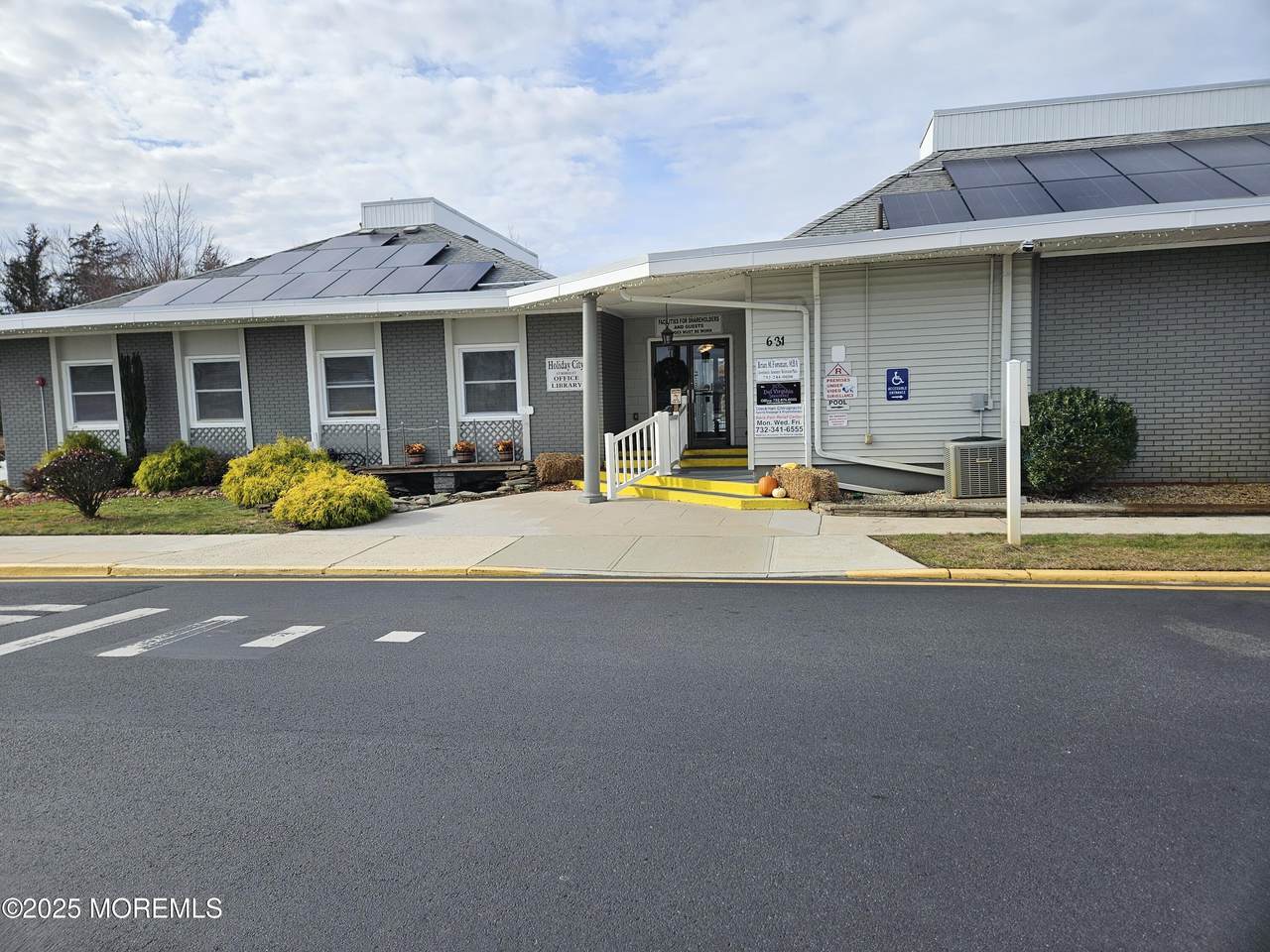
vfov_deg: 58.9
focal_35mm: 23
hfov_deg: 73.9
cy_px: 476
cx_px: 635
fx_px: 844
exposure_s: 1/2000
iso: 25
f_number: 1.8
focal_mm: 5.4
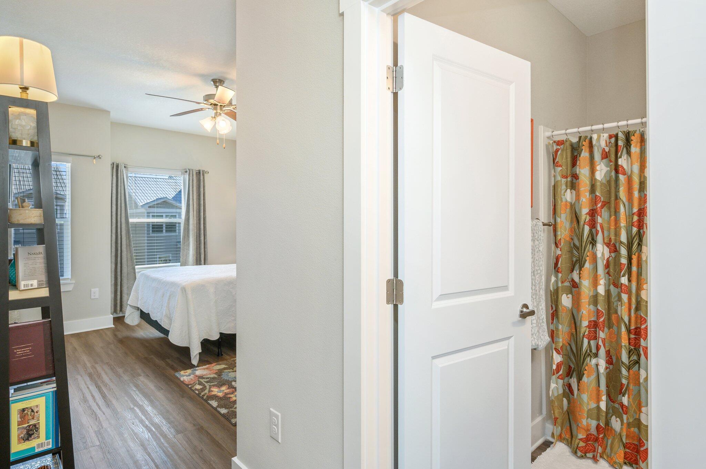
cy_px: 234
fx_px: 382
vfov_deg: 63.1
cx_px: 353
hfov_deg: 85.5
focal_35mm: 20
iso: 320
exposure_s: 1/25
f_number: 7.1
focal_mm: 19.5
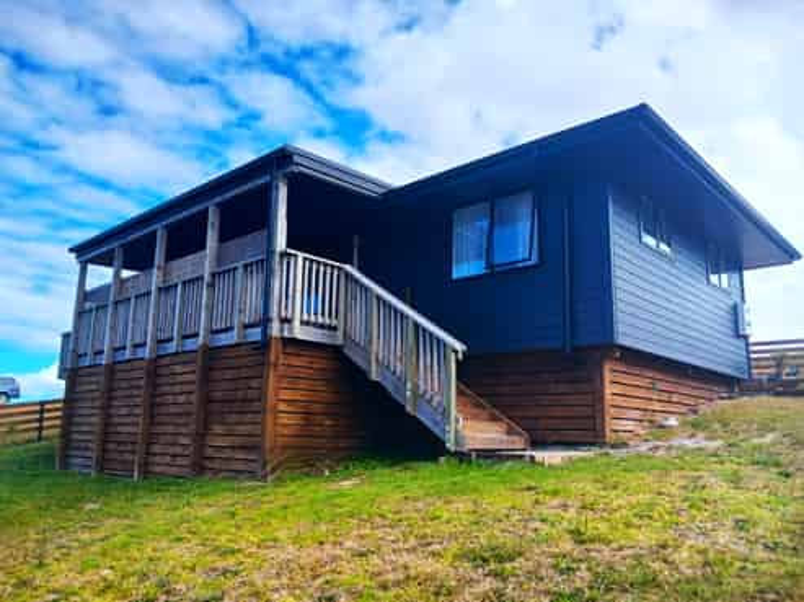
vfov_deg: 51.3
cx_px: 402
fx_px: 627
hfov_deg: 65.4
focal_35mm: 27
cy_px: 301
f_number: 1.8
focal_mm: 4
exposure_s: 1/452
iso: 20
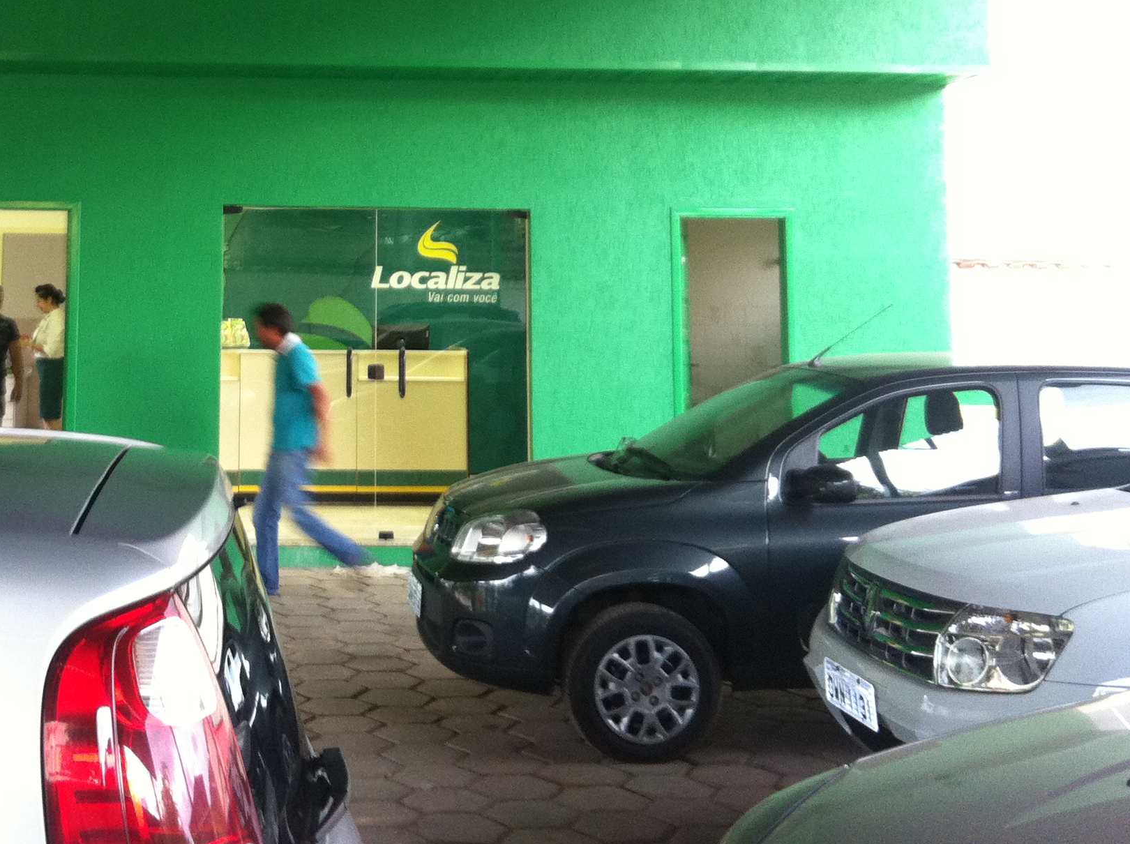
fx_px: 1825
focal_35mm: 56
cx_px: 266
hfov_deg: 33.6
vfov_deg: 25.6
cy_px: 171
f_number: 2.8
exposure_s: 1/15
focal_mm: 3.85
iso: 125
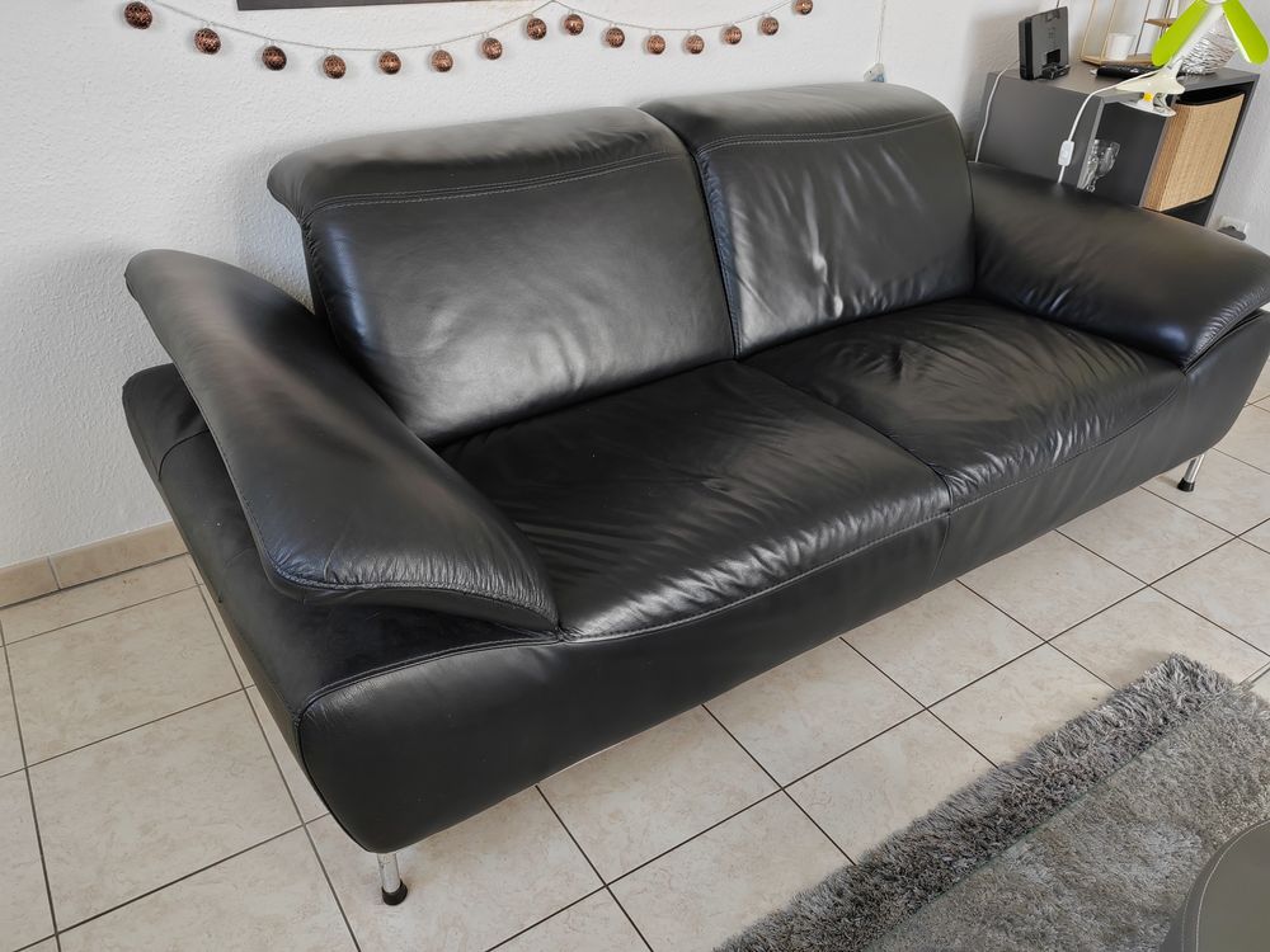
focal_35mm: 27
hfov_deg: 65.3
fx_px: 991
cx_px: 635
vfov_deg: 51.4
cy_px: 476
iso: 354
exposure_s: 1/100
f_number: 1.9
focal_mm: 5.52
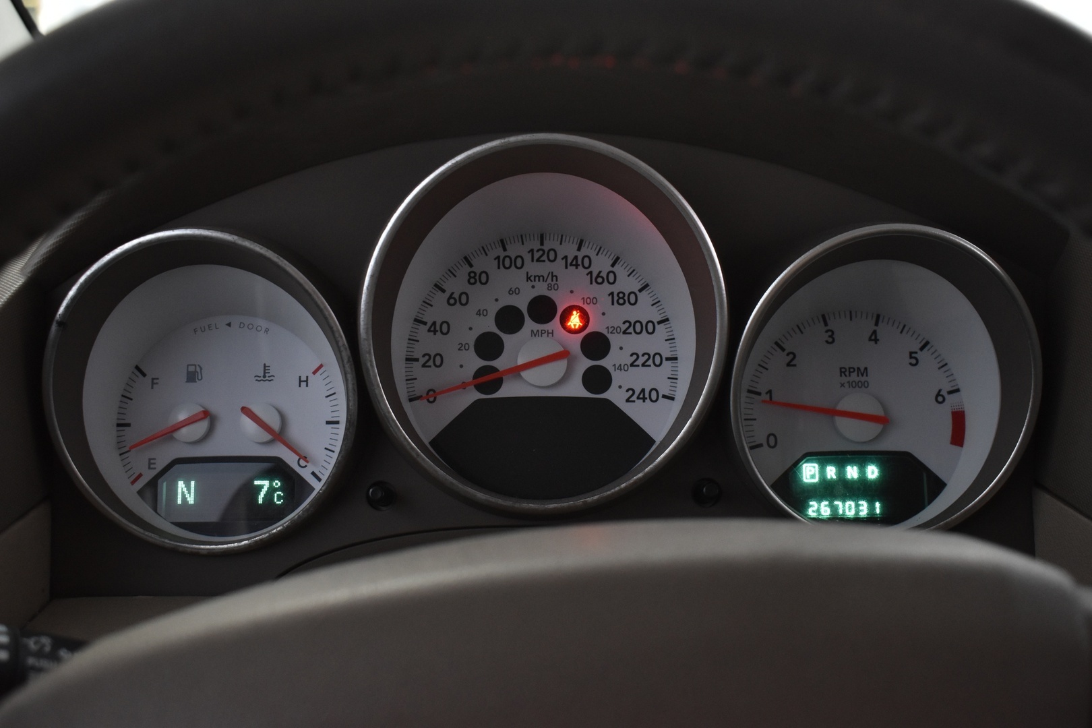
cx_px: 546
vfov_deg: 34.2
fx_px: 1183
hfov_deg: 49.6
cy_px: 364
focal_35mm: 39
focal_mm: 26
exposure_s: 1/15
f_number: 5.6
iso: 1250
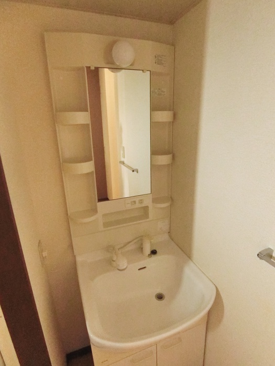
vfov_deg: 84.7
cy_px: 183
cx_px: 138
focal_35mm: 19
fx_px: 201
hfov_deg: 68.7
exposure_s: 1/20
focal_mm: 4.06
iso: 1600
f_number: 2.7
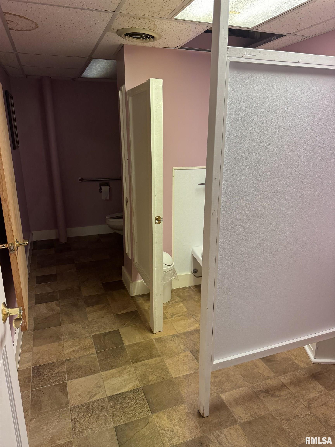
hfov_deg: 56.8
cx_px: 168
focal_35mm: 24
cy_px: 224
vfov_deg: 71.6
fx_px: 310
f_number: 1.78
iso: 160
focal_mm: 6.76
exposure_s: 1/60
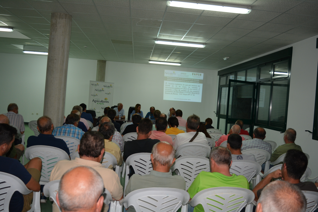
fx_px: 305
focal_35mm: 34
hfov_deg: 55.1
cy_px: 106
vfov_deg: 38.4
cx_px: 159
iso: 400
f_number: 3.8
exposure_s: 1/80
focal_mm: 23
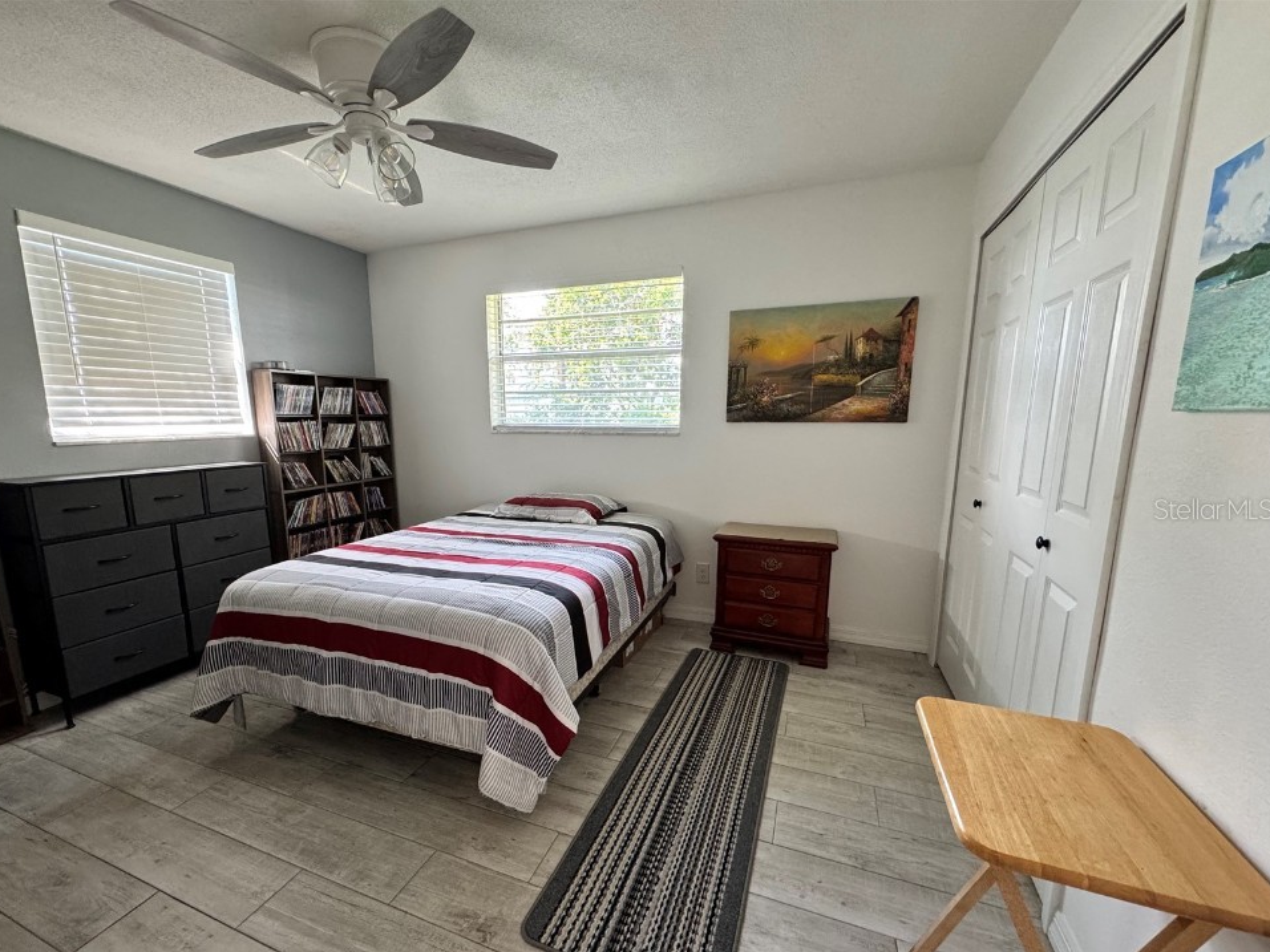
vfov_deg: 81.6
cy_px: 509
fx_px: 550
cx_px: 599
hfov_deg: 98.1
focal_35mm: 15
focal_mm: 2.22
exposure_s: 1/120
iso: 320
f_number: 2.2
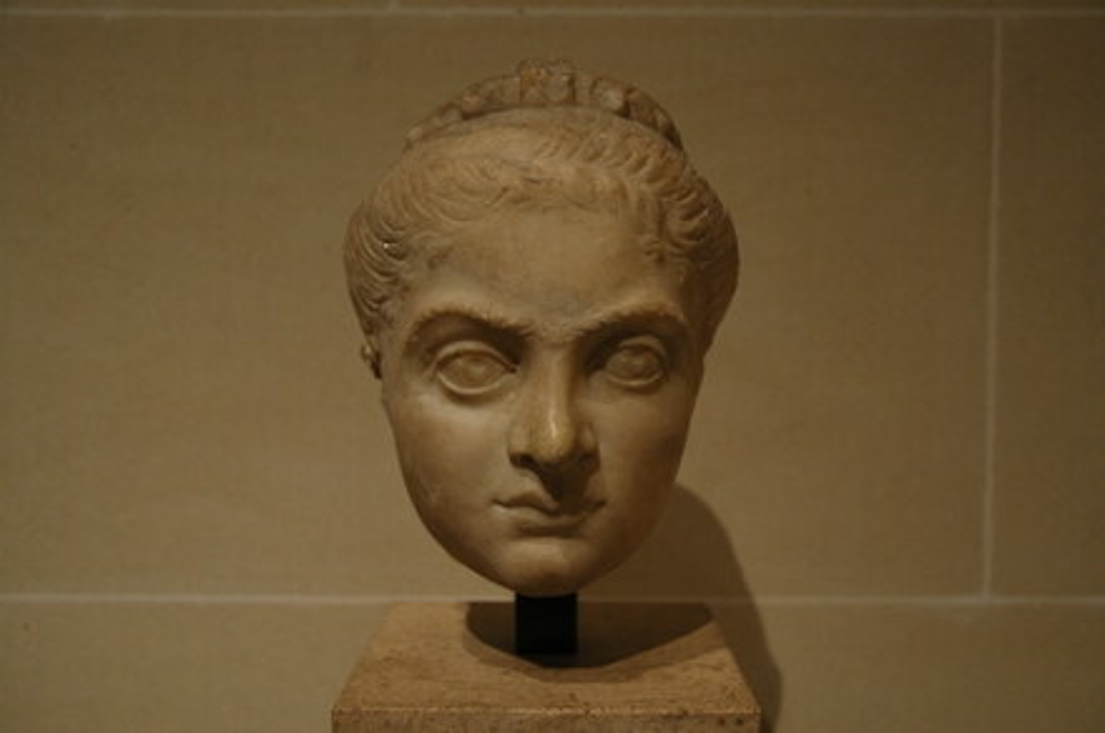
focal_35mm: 40
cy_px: 366
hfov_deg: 48.0
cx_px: 552
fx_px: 1241
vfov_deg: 32.9
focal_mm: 27
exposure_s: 1/15
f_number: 3.8
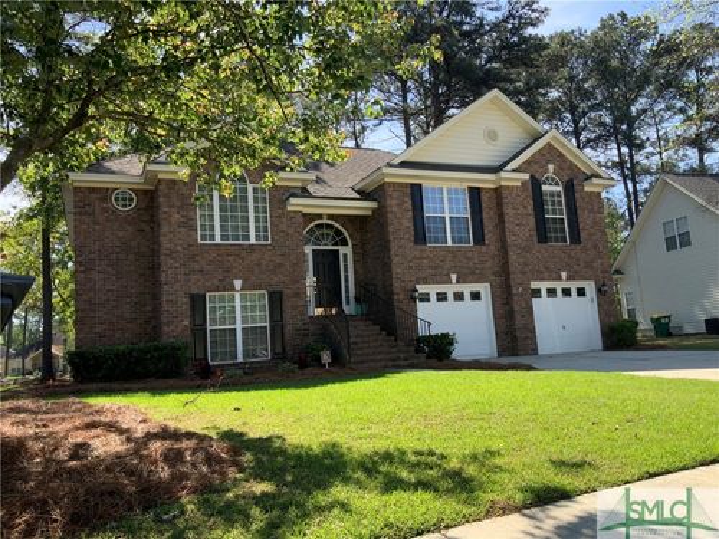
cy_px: 270
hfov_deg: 61.7
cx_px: 360
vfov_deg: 48.2
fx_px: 602
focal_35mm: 29
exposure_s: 1/556
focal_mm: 3
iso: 16
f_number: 1.8
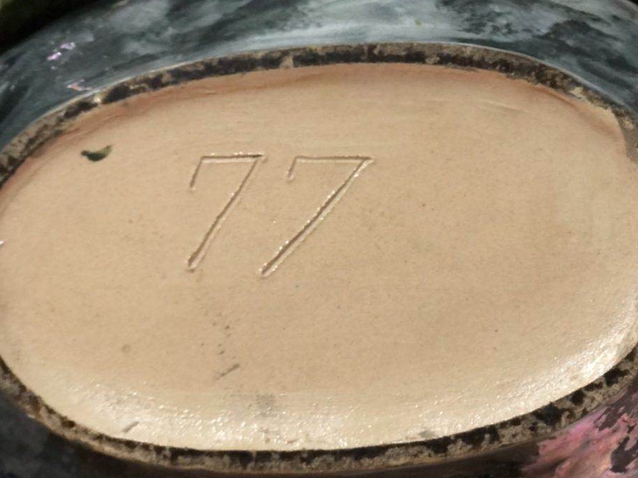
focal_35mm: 59
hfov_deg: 32.7
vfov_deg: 24.8
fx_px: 1087
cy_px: 241
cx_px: 358
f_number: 2.4
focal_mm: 6
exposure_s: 1/10
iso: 160
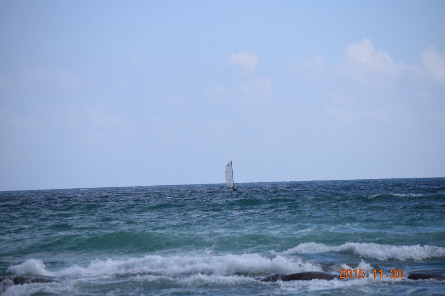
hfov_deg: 9.5
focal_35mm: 218
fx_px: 2688
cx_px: 222
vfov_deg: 6.3
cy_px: 148
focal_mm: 145
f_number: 5.6
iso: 220
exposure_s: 1/2000
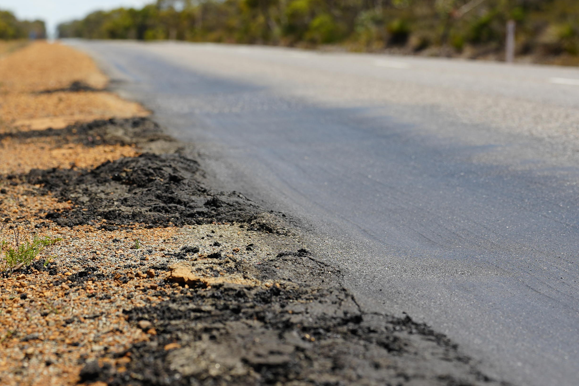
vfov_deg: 7.4
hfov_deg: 11.0
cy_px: 180
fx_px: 2991
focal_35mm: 186
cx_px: 159
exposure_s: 1/160
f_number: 5
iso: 100
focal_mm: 91
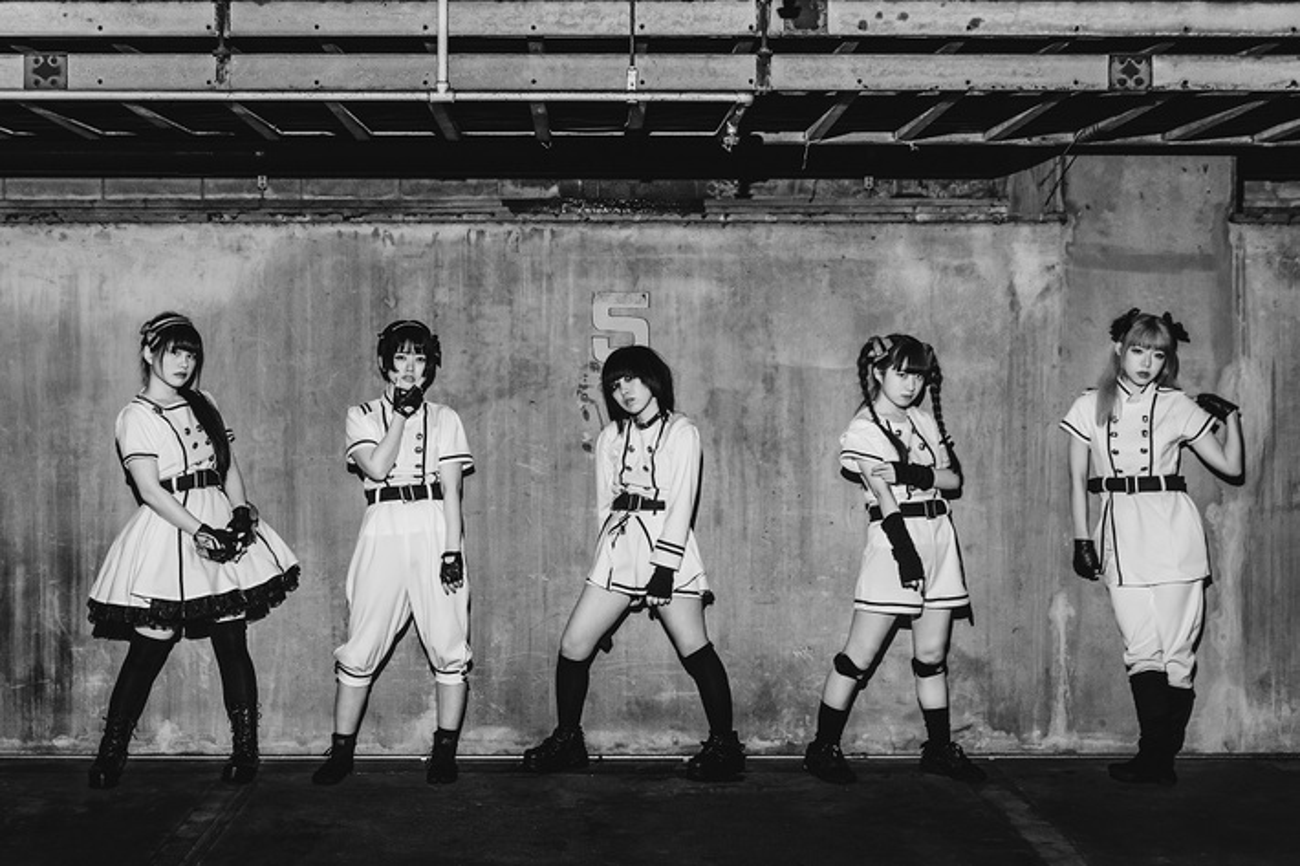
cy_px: 433
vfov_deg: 29.2
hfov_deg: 42.8
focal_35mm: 46
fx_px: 1661
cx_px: 650
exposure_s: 1/250
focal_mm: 46
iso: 1250
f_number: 5.6
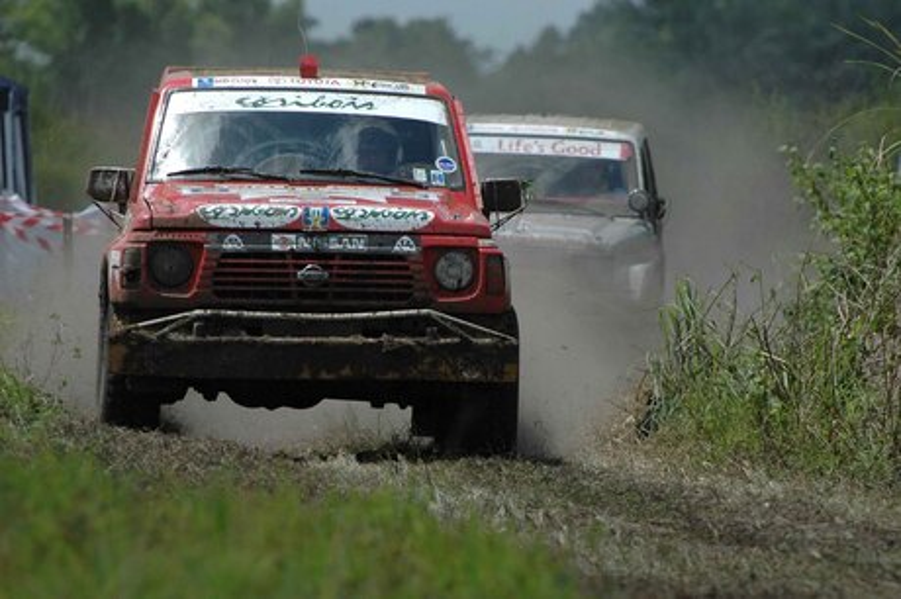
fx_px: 12755
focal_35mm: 510
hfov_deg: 4.0
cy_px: 300
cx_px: 450
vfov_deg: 2.7
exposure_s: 1/2000
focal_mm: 340
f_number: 5.6
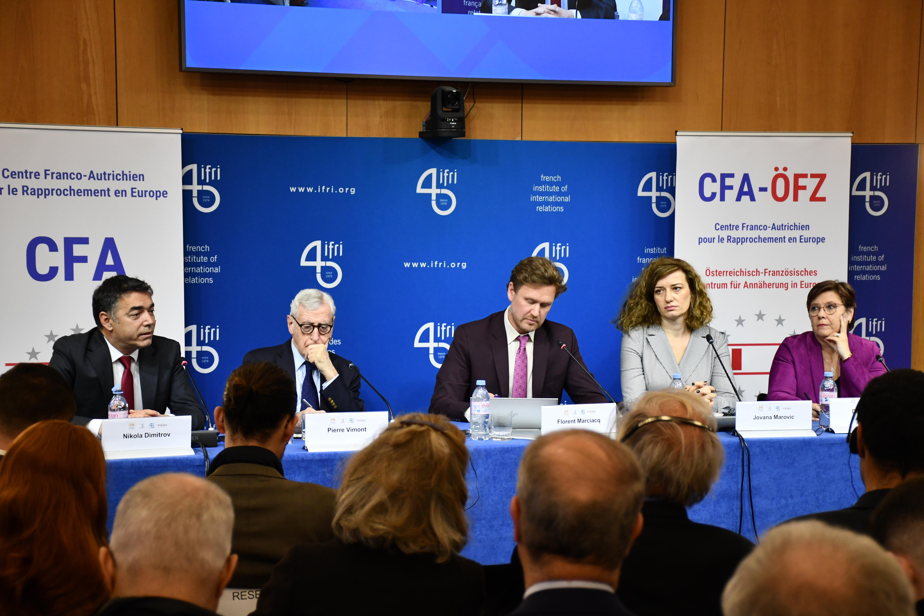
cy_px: 308
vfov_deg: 17.5
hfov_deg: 26.0
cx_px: 462
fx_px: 2002
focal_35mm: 78
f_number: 4.8
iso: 1600
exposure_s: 1/125
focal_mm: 52
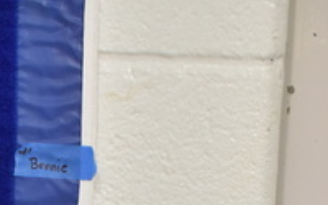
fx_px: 1421
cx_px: -95
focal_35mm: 159
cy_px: 651
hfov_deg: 12.7
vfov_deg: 7.2
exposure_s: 1/40
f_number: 7.1
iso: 1000
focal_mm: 26
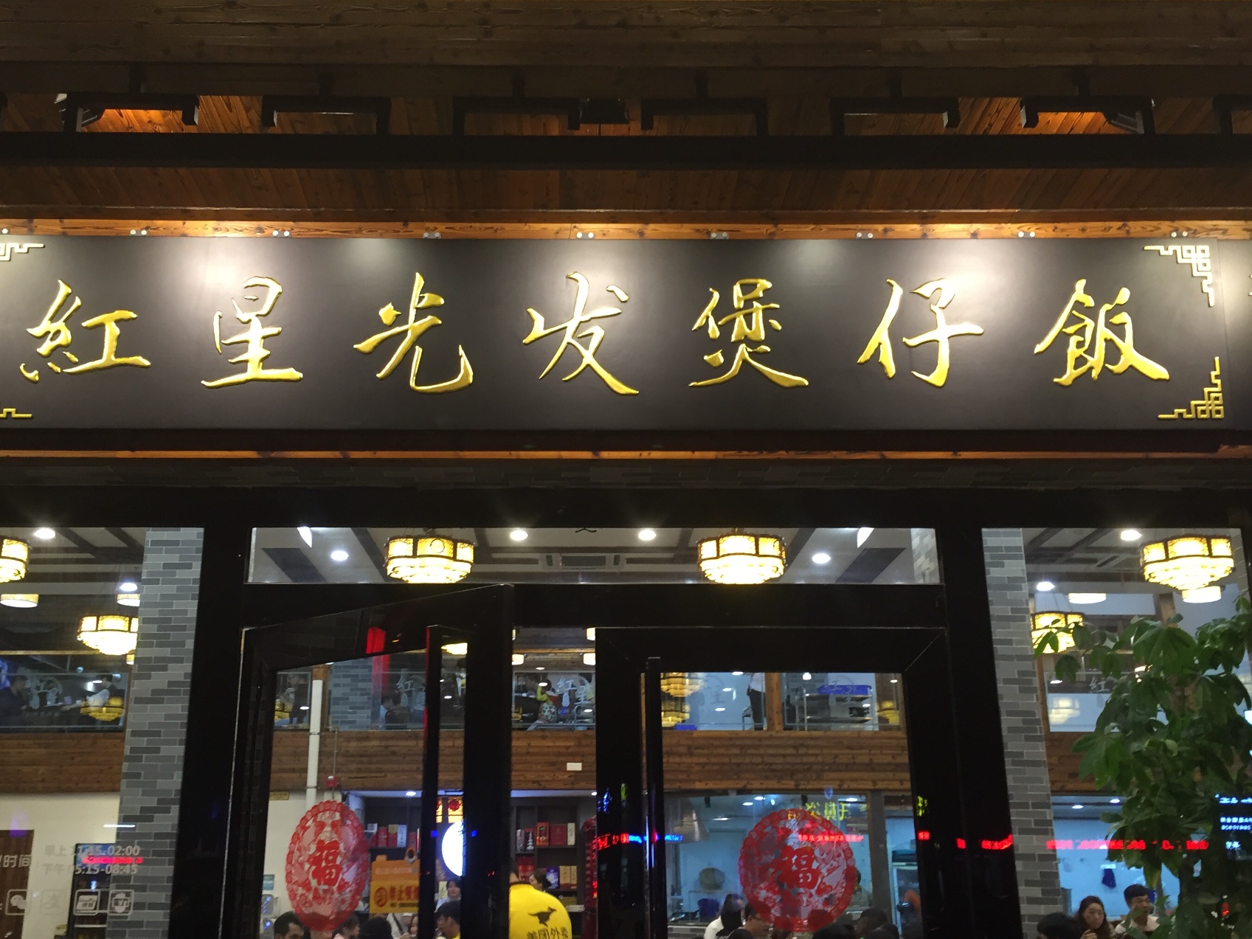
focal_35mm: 35
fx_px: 1266
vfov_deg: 40.7
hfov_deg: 52.6
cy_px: 493
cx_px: 581
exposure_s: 1/33
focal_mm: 4.15
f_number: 2.2
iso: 125
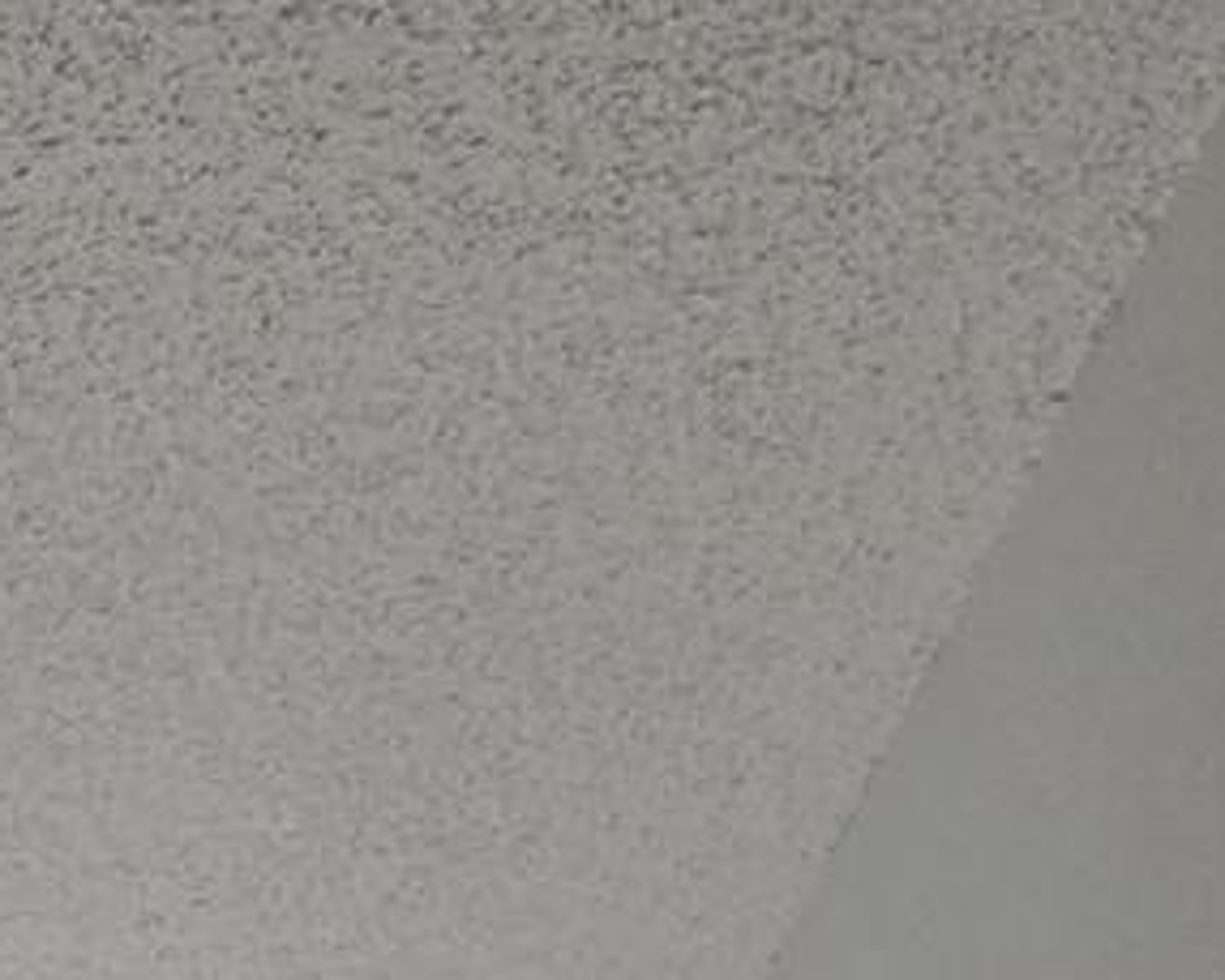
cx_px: -947
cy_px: 2422
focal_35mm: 71
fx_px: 2575
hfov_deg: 20.0
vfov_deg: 14.0
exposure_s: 1/120
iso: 64
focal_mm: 2.2
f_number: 2.2
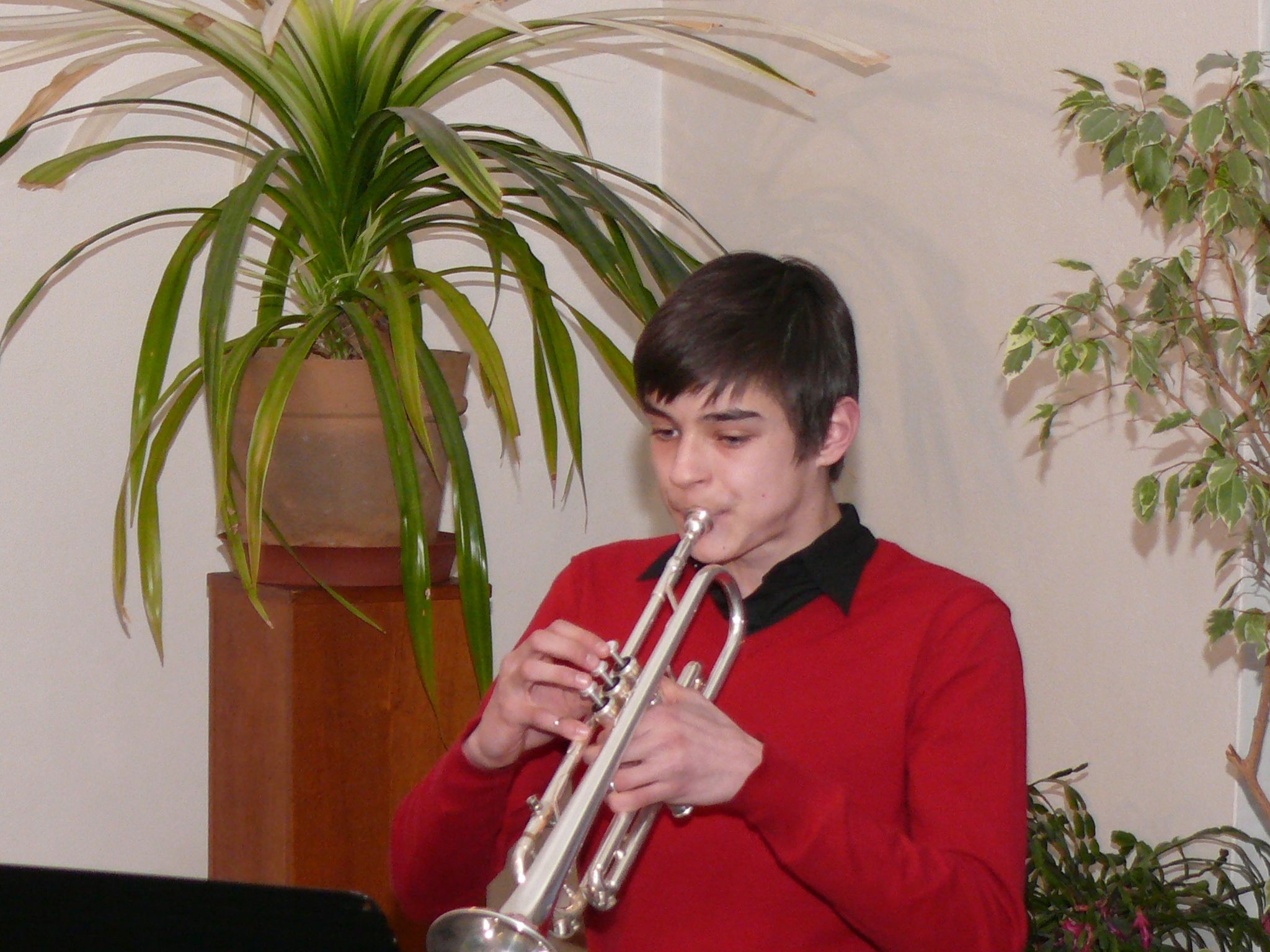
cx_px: 635
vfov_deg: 11.6
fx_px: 4696
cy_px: 476
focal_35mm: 128
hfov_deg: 15.4
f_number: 3.2
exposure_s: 1/30
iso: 200
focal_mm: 15.2
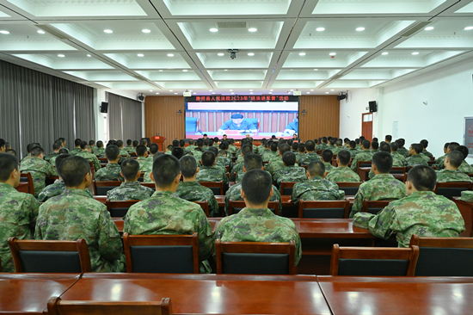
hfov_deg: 63.7
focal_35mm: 29
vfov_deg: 44.9
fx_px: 381
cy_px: 158
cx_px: 236
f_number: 7.1
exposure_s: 1/160
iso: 3600
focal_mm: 29
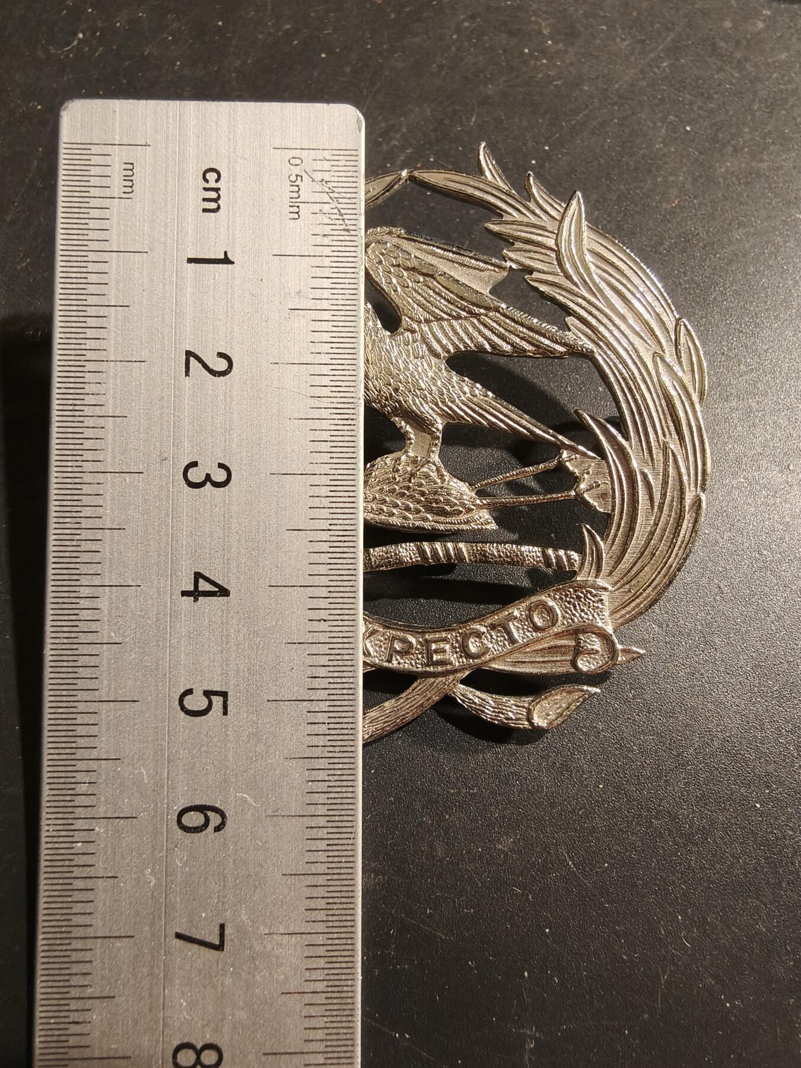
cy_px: 534
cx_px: 400
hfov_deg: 58.9
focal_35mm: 23
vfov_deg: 73.9
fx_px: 710
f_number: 2
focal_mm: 2.32
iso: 200
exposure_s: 1/85.9
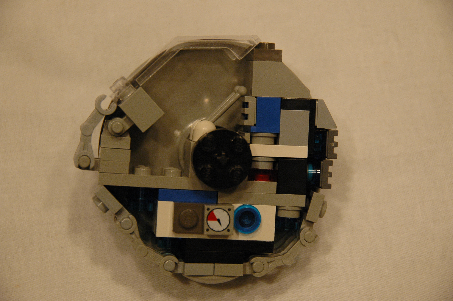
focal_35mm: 158
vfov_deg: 8.7
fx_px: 1980
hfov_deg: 13.1
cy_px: 150
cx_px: 226
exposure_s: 1/30
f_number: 5.6
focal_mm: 105
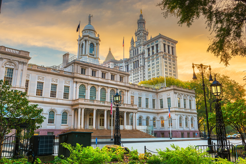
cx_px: 123
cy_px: 82
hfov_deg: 58.7
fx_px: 219
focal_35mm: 32
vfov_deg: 41.1
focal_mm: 32
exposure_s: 1.3
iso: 64
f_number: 16
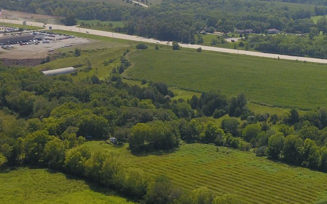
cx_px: 354
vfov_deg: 20.2
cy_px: 141
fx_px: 570
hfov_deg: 29.1
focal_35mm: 64
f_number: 2.2
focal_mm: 4.73
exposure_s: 1/1515
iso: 100
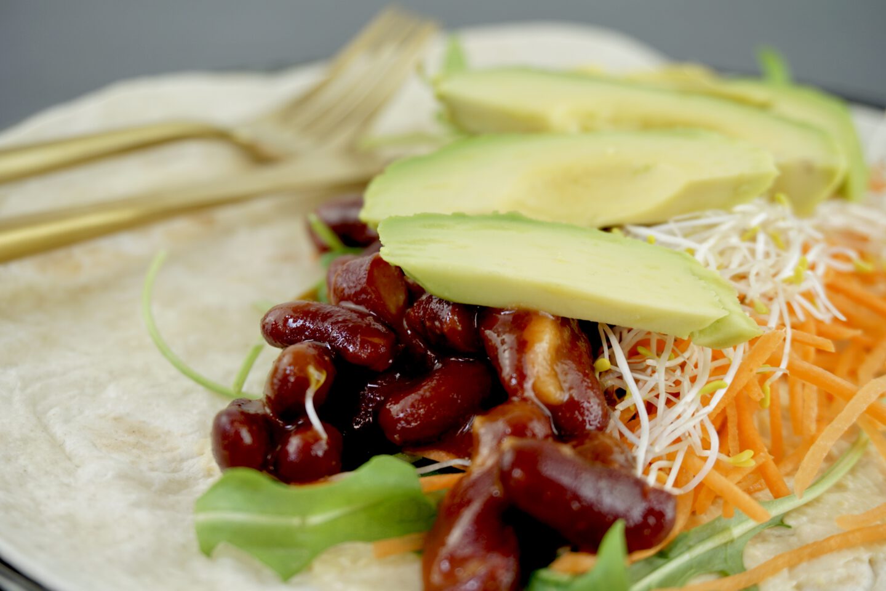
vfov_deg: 28.1
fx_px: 1181
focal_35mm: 48
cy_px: 296
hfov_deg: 41.1
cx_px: 443
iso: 100
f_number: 5
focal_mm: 32
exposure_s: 1/40
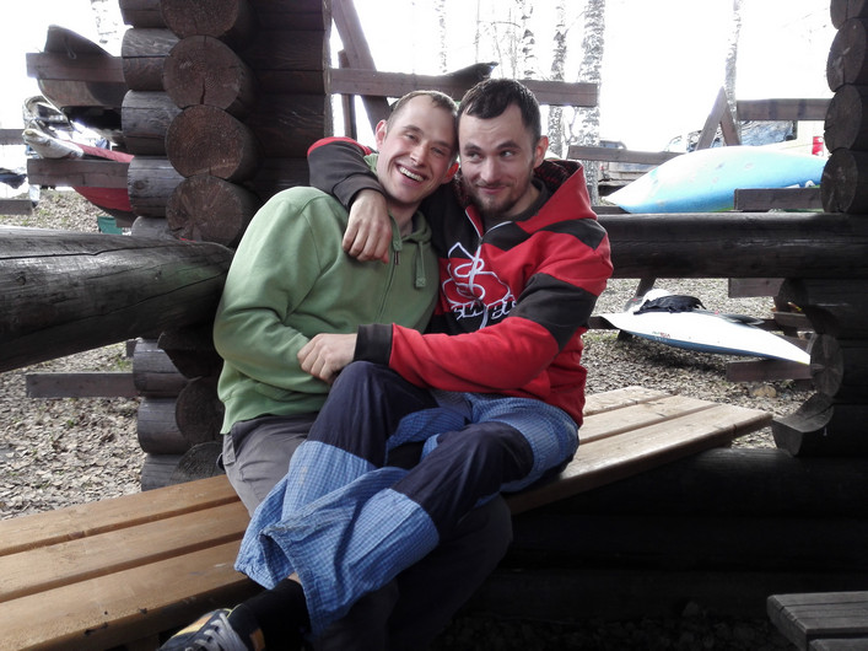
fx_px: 702
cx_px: 434
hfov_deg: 63.5
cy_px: 326
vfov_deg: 49.7
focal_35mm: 28
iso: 100
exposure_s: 1/100
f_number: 2
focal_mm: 3.79
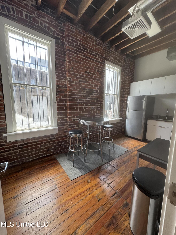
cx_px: 88
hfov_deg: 85.7
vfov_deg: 102.1
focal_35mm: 14
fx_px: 95
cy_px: 118
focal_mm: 2.22
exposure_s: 1/120
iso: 200
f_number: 2.2
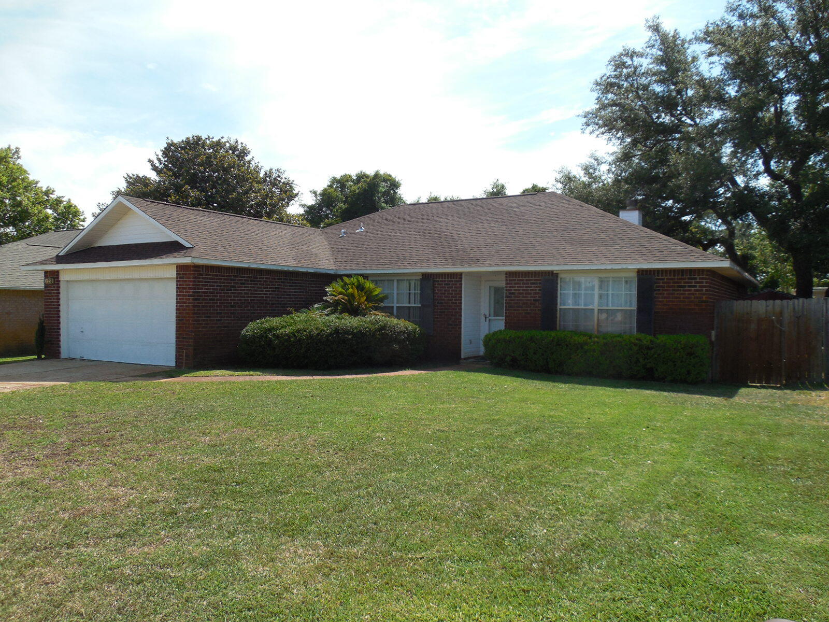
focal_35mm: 25
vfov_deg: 54.9
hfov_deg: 69.4
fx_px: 599
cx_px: 414
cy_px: 311
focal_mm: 4.5
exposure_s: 1/1000
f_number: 3.3
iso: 125
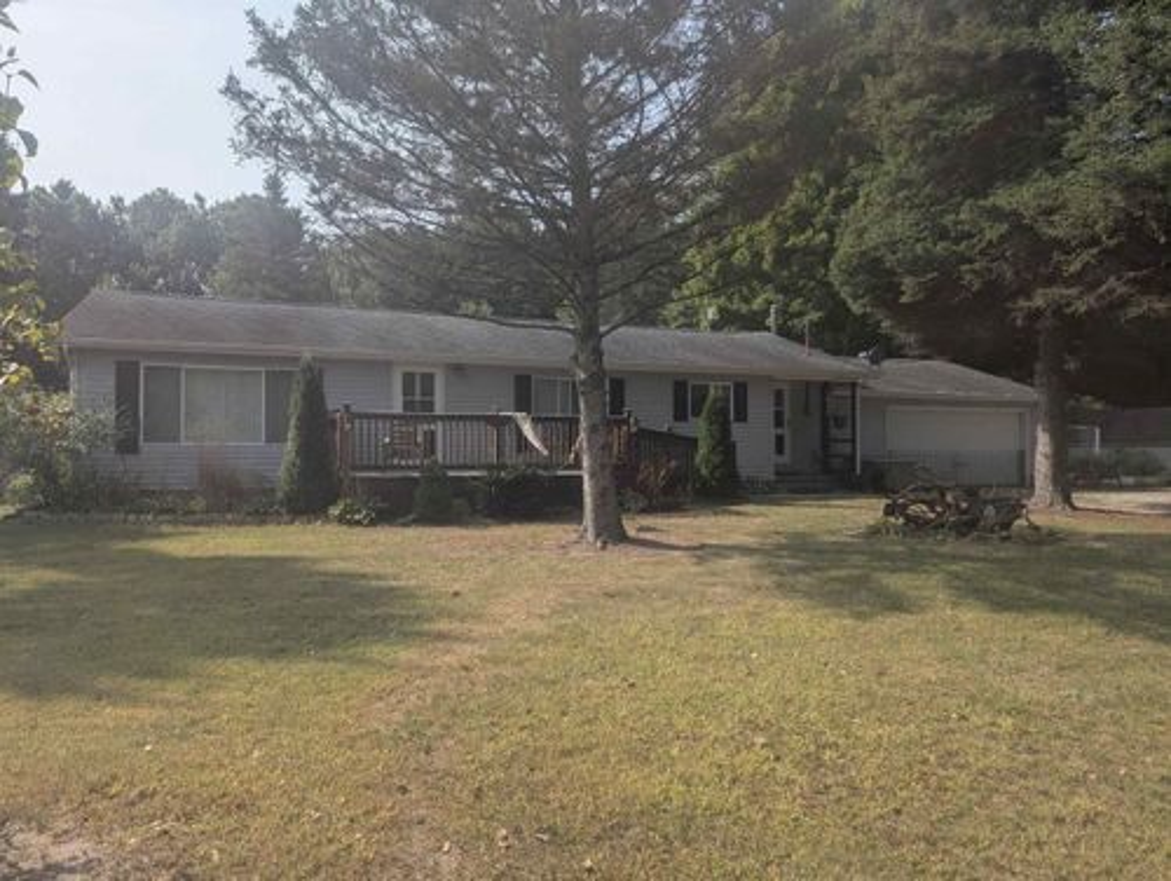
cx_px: 586
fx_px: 813
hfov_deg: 71.5
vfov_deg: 56.9
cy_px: 440
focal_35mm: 24
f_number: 1.85
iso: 45
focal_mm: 6.81
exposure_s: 1/2179
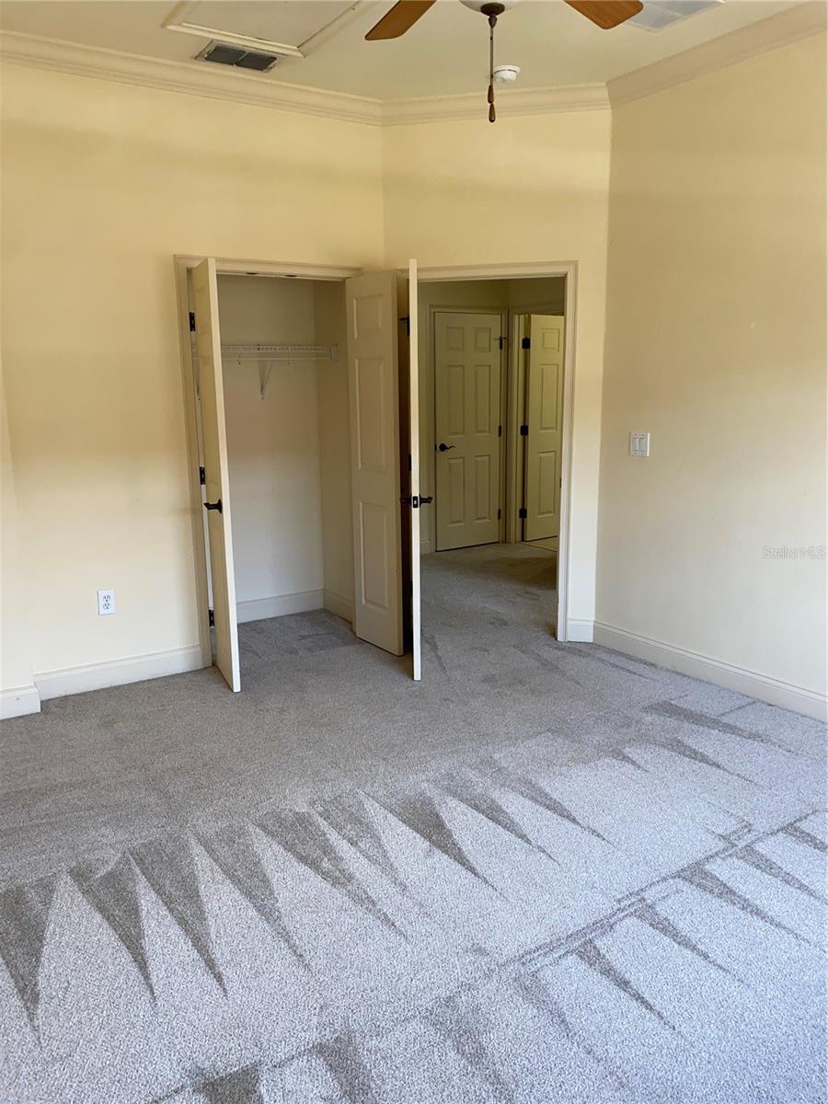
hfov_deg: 53.1
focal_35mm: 26
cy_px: 552
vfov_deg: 67.3
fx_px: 829
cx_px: 414
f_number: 1.8
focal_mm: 4.25
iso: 80
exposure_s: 1/122
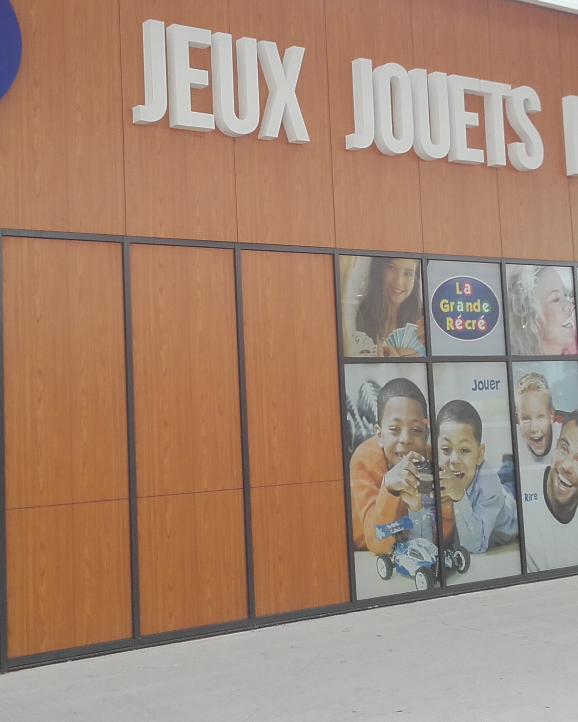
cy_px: 299
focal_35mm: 53
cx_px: 230
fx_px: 1133
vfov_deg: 35.3
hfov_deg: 28.5
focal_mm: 3.3
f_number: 2.2
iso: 50
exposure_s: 1/186
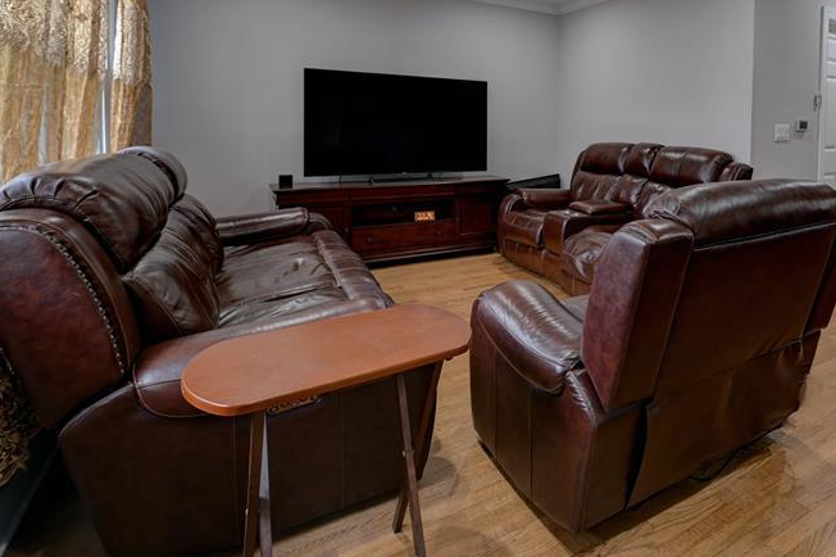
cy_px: 148
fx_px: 511
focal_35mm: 22
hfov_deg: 73.5
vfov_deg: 54.8
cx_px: 619
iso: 640
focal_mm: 14
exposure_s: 1/25
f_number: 5.6
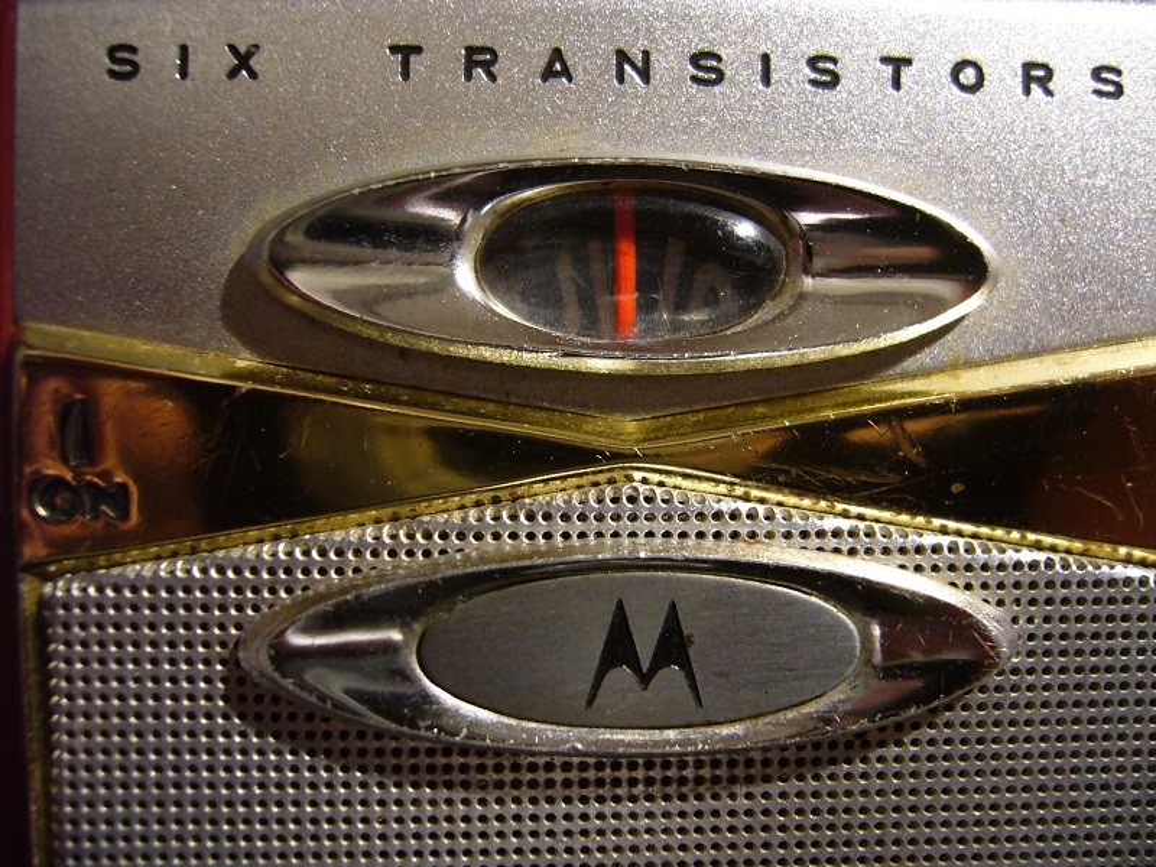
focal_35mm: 35
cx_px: 578
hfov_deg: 52.6
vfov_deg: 40.7
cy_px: 434
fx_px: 1169
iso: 200
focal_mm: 5.8
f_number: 2.8
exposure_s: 1/15
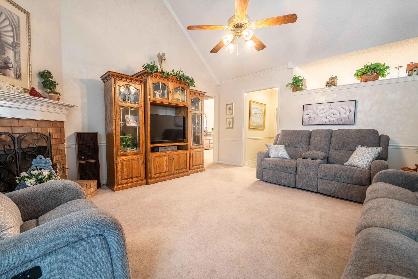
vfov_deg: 77.3
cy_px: 140
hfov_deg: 100.4
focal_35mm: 15
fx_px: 174
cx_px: 209
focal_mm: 15
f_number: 11
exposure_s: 1/20
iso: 400
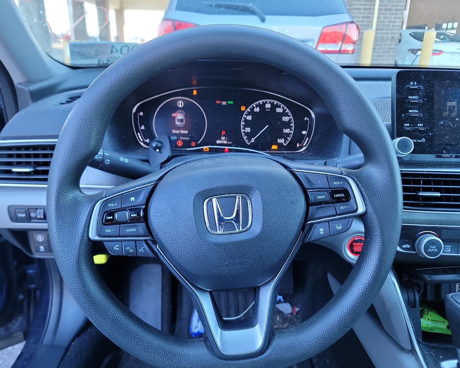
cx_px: 216
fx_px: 354
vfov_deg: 54.9
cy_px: 190
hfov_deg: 66.0
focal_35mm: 26
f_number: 1.8
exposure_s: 1/59
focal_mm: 6.7
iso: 285
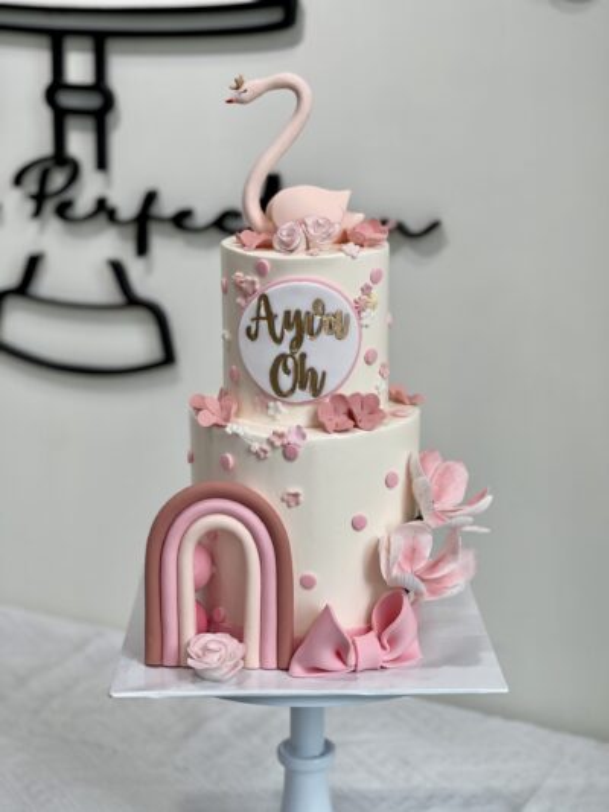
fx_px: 1501
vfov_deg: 30.3
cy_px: 406
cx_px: 304
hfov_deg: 22.9
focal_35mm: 64
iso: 50
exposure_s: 1/100
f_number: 2.2
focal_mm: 7.5
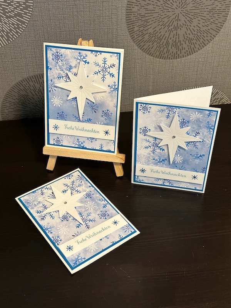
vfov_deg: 39.7
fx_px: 427
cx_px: 116
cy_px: 154
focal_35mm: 48
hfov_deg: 30.3
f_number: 1.78
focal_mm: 6.86
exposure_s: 1/60
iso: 250
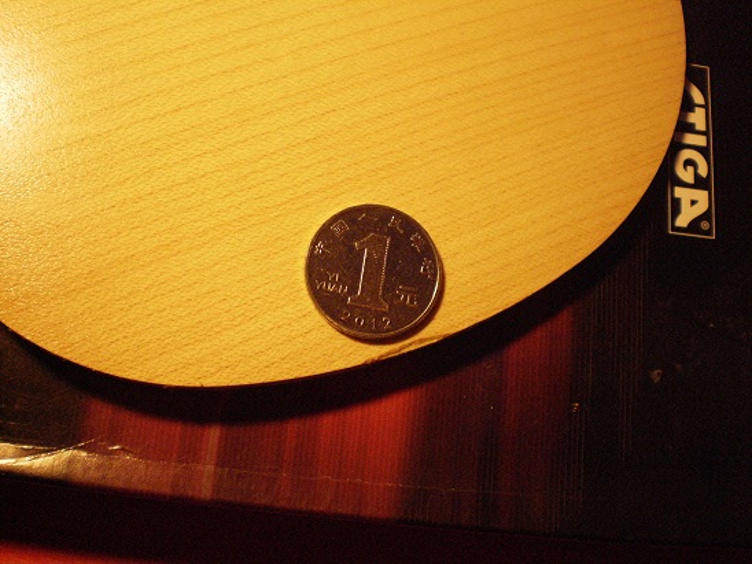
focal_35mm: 36
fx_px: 782
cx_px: 376
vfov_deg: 39.7
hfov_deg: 51.4
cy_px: 282
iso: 400
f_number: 3.1
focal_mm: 6.3
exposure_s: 1/100
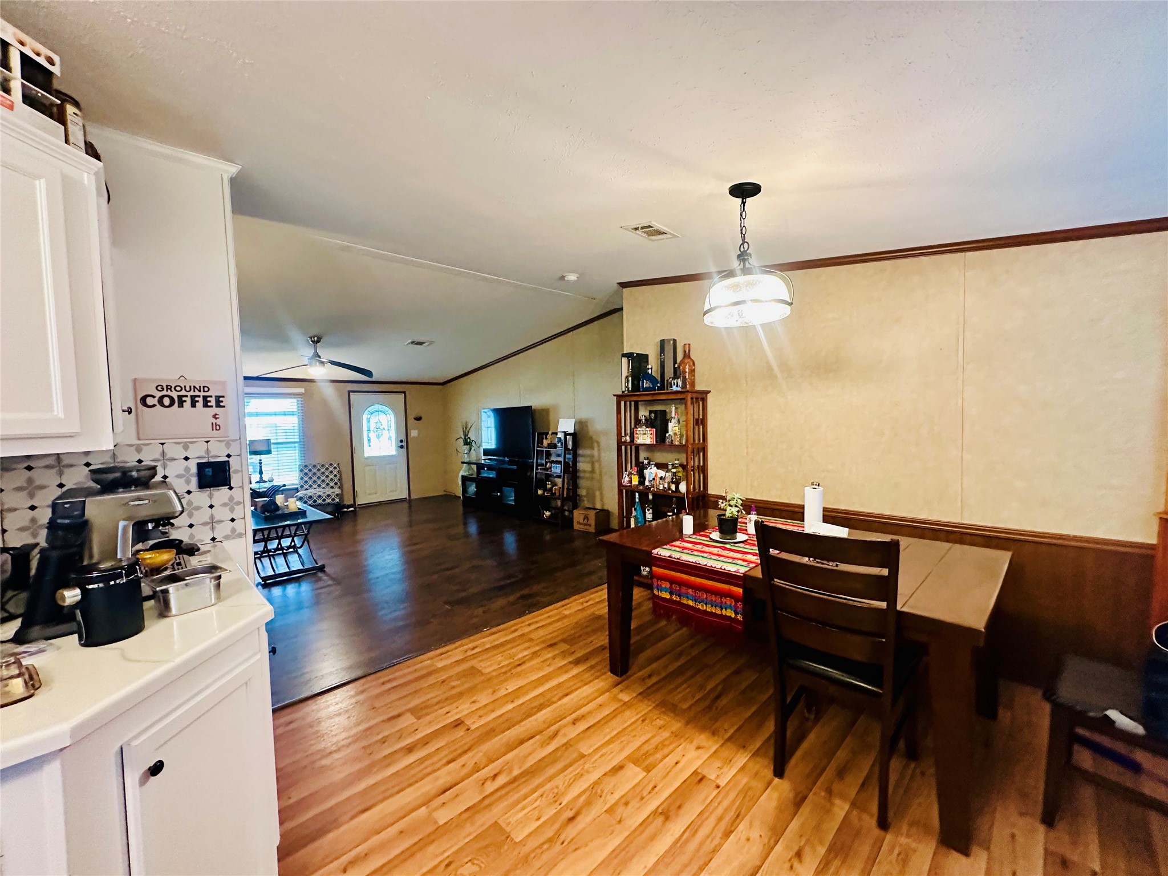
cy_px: 438
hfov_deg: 102.1
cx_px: 584
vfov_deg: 85.7
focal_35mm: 14
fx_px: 472
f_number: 2.2
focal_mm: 2.22
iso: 640
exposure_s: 1/60
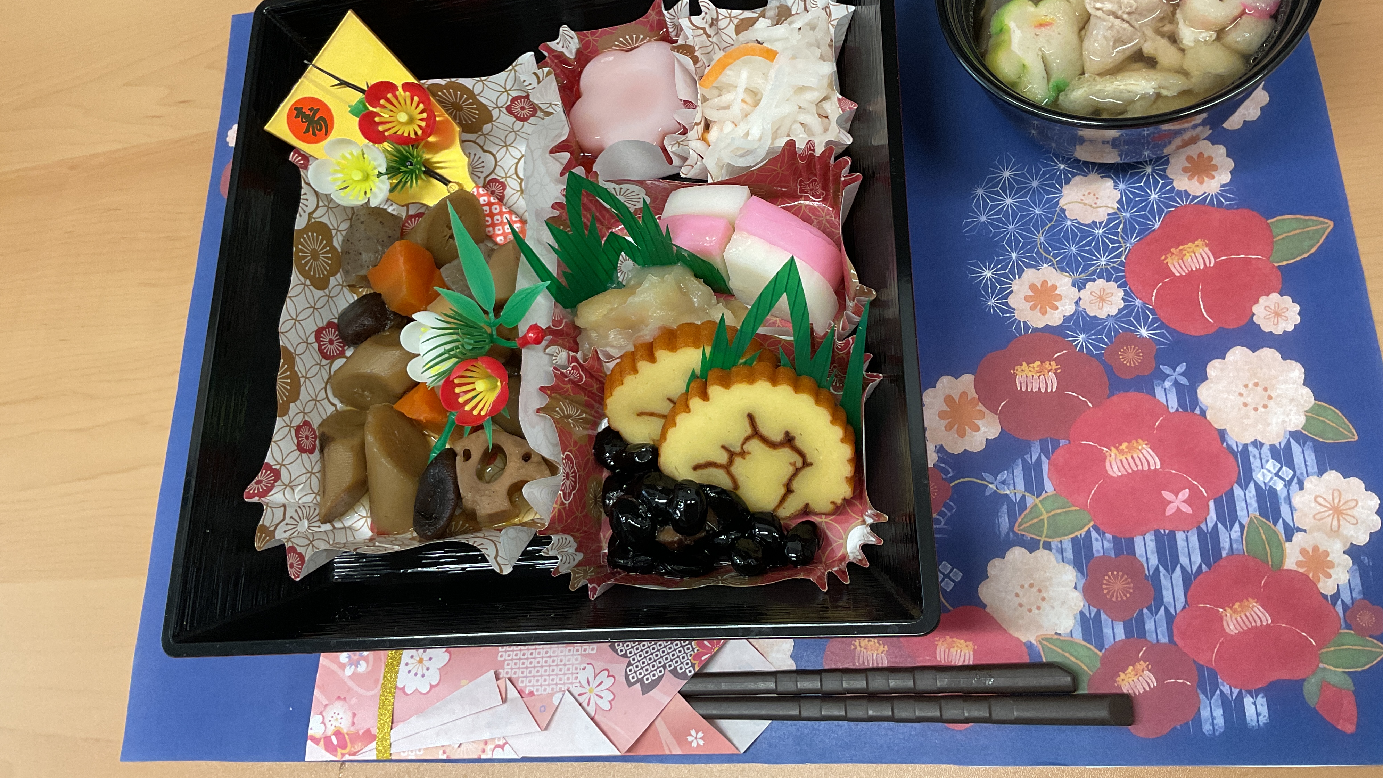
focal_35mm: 32
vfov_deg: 36.5
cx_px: 698
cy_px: 304
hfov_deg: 61.0
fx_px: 1173
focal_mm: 3
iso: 64
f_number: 1.8
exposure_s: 1/50
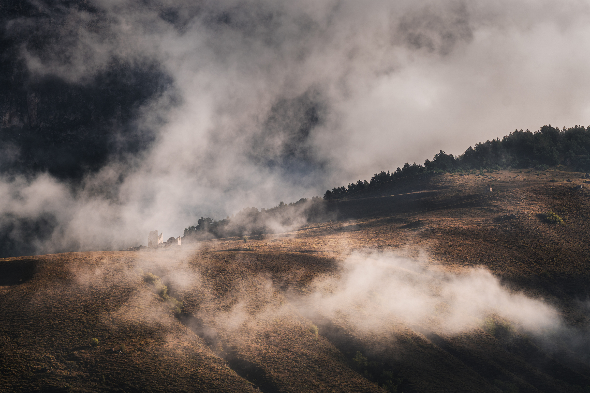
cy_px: 196
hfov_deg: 15.2
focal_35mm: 135
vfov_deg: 10.2
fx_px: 2212
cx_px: 295
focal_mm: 90
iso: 50
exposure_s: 1/200
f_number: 8
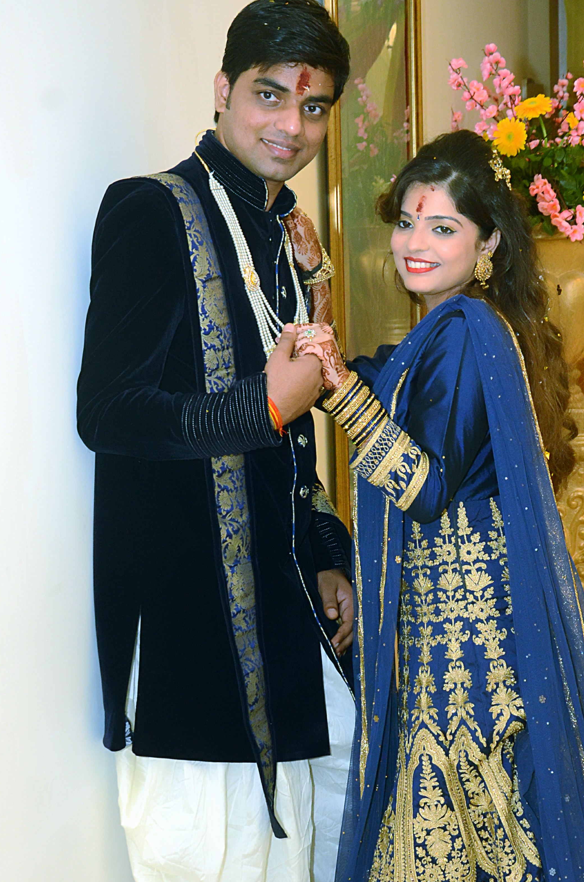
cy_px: 602
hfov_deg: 16.5
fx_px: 1999
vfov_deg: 24.7
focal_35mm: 82
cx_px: 425
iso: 1000
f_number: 6.3
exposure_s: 1/100
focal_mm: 35
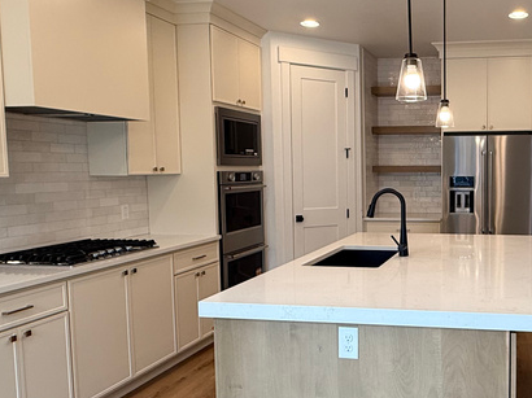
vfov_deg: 40.6
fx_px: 538
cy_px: 210
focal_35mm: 35
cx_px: 429
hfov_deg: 49.4
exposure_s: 1/120
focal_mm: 2.22
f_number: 2.2
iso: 125
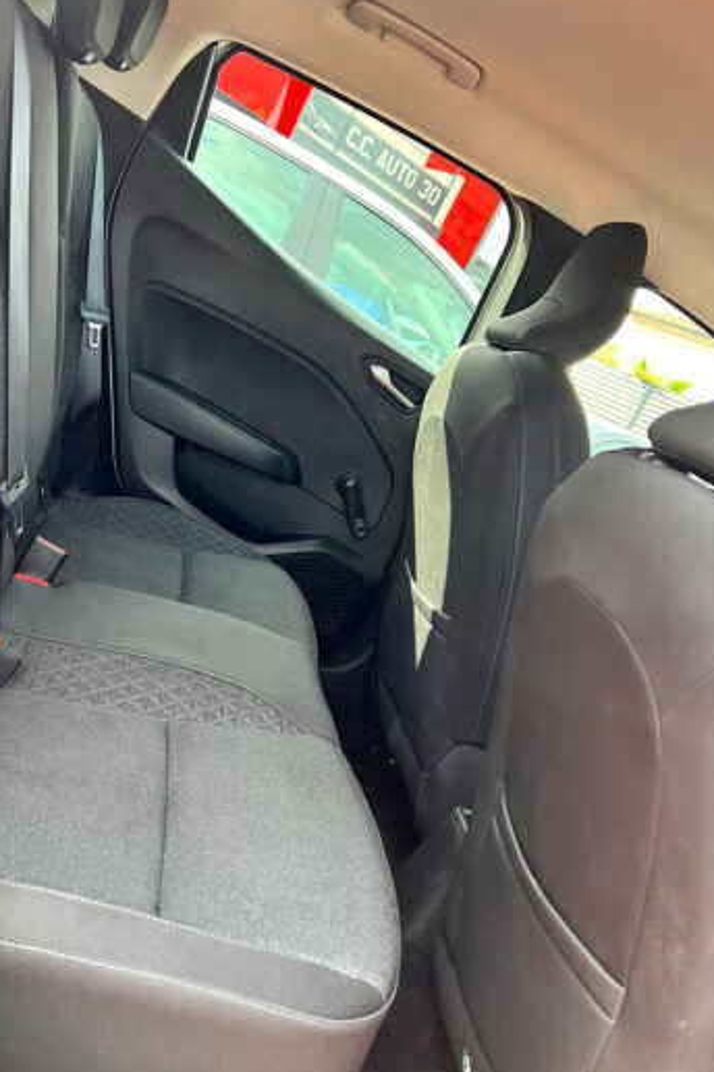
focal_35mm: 33
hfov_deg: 39.9
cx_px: 306
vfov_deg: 57.1
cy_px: 478
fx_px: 982
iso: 64
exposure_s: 1/171
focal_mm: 5.7
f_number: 1.5
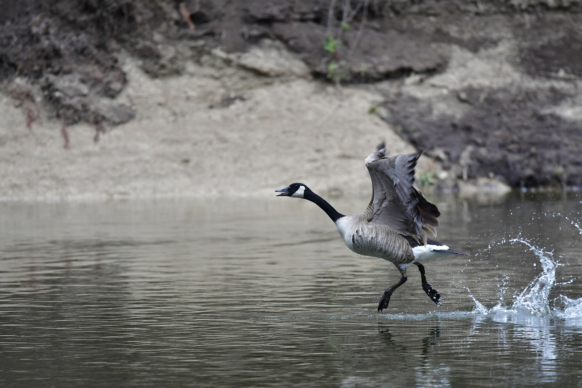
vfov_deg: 3.1
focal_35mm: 450
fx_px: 7274
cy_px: 194
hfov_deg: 4.6
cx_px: 291
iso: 900
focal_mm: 300
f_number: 4
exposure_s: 1/1600
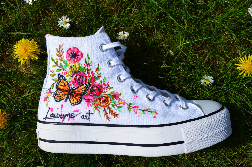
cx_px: 126
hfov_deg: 51.4
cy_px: 84
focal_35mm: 38
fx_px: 262
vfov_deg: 35.3
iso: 100
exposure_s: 1/320
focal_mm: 25
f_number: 8
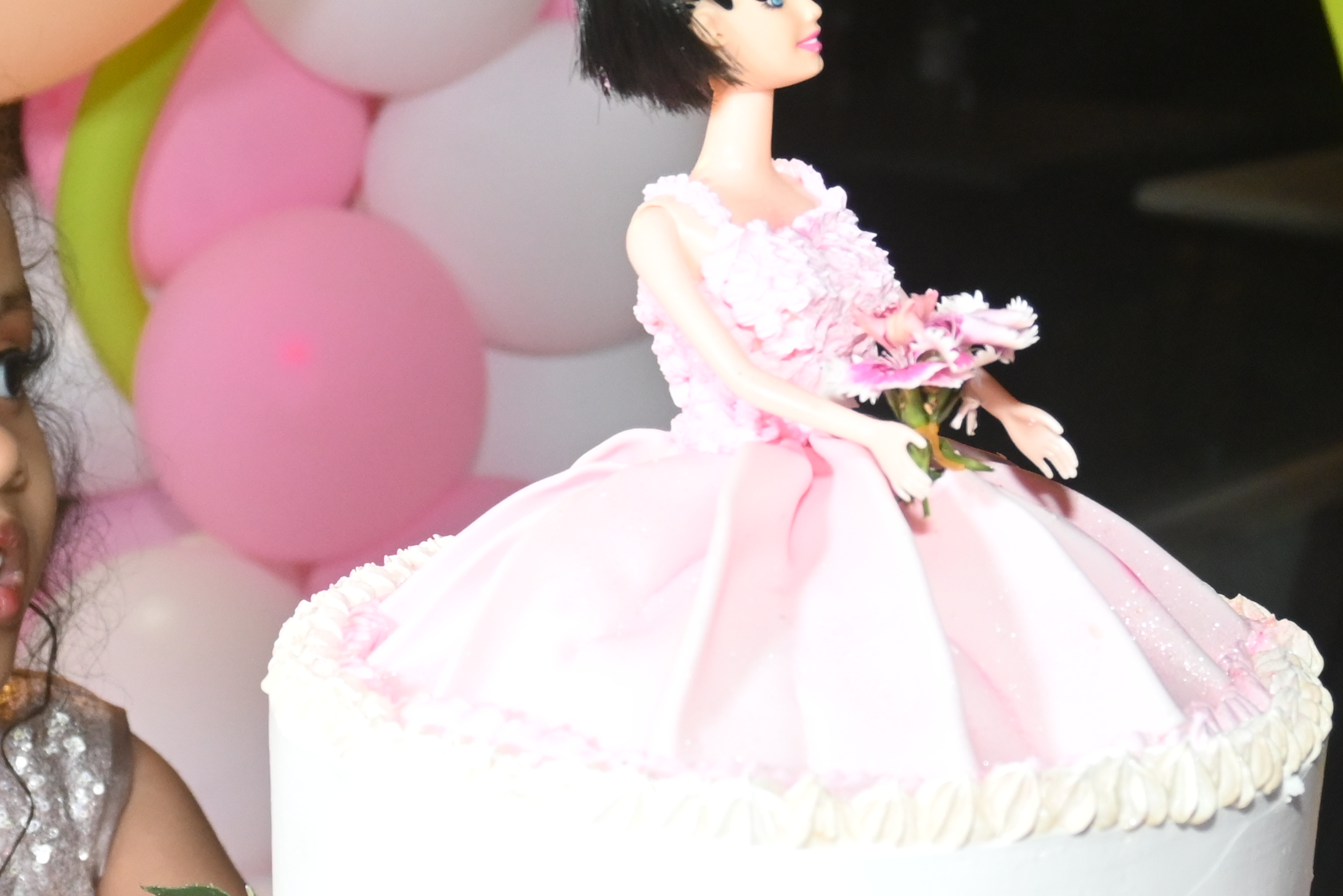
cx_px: 425
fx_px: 3504
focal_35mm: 94
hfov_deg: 21.6
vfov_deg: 14.5
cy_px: 767
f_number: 4.2
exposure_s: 1/125
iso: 1400
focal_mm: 24.5
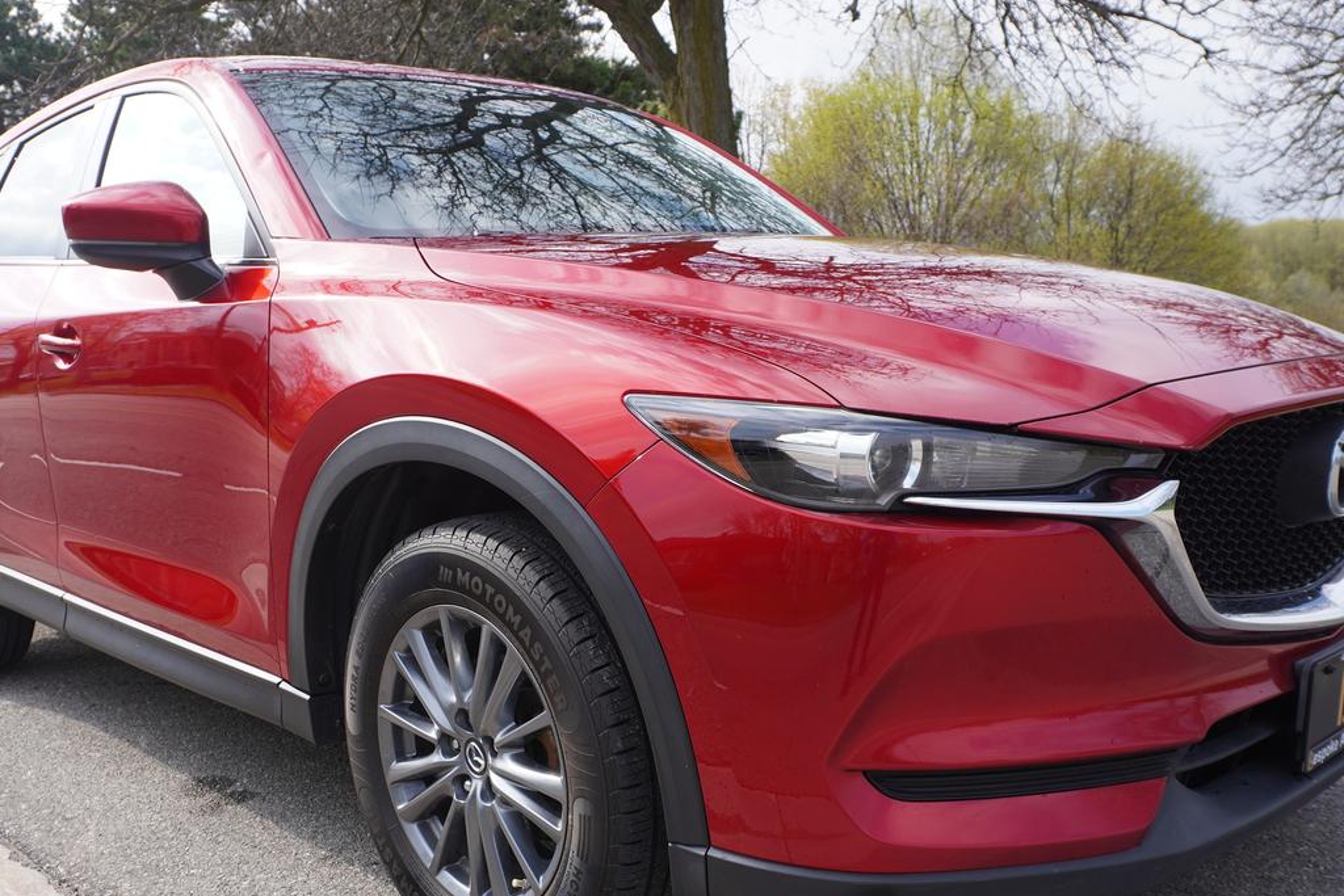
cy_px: 519
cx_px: 672
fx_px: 1330
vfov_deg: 37.2
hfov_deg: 53.6
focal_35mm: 36
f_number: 6.3
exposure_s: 1/160
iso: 100
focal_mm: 19
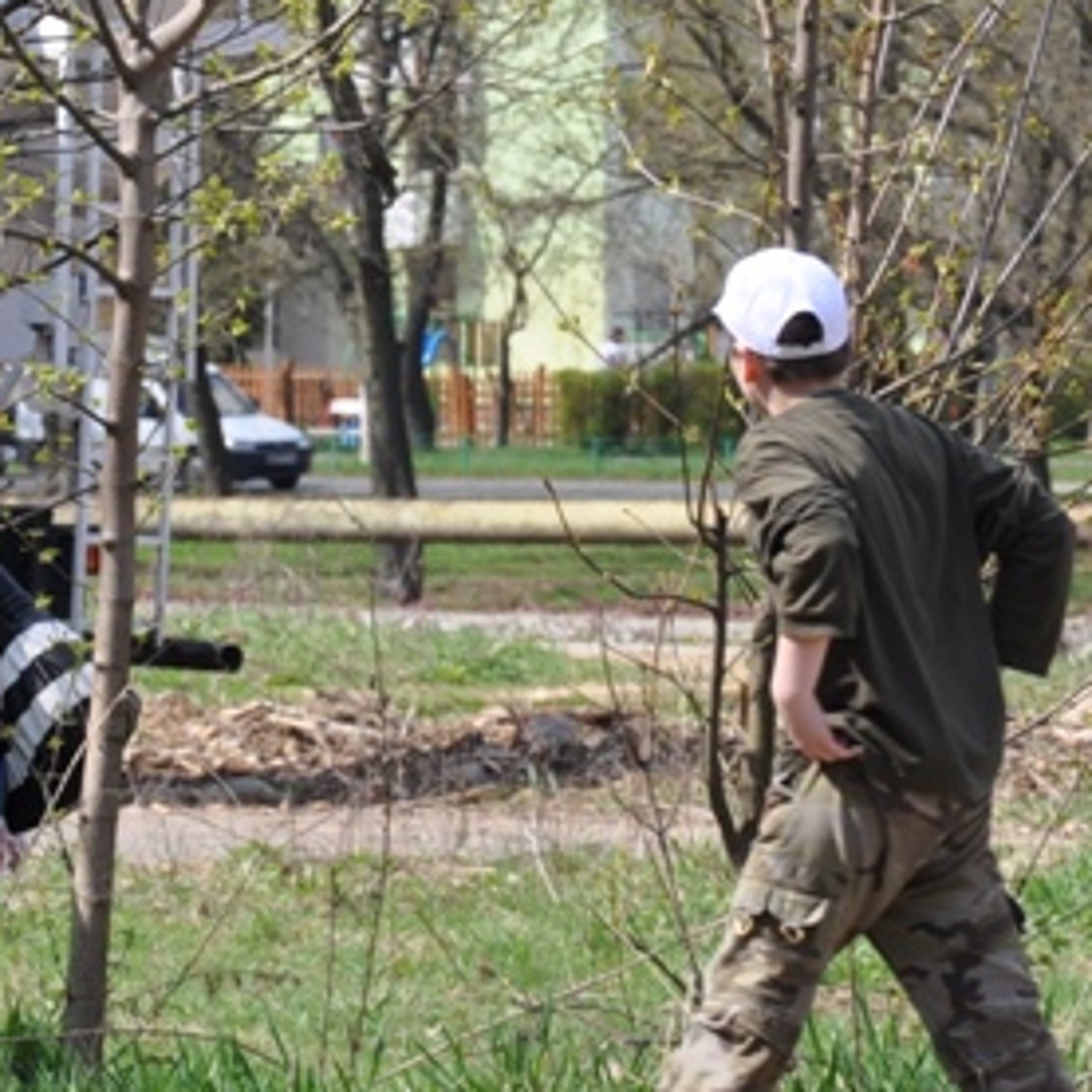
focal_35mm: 433
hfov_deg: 4.0
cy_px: 311
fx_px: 15454
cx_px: 911
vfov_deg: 4.0
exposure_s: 1/320
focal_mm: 92
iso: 200
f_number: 9
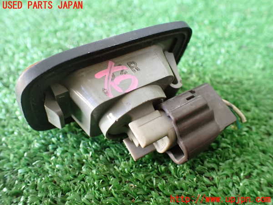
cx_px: 136
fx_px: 237
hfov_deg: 60.0
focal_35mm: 30
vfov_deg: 46.8
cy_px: 102
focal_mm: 5.4
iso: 800
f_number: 2.3
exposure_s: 1/80
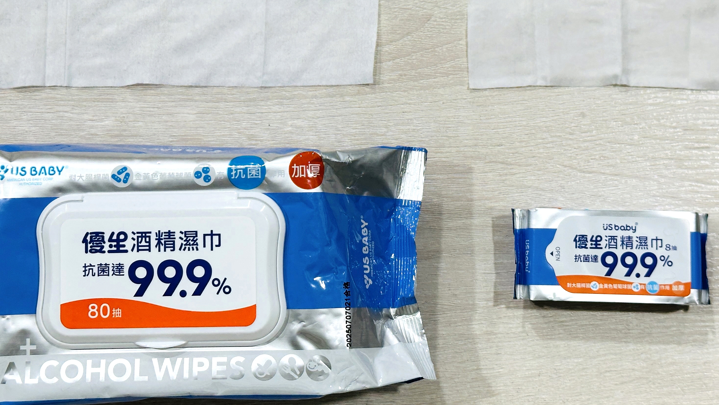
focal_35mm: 72
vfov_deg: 16.7
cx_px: 361
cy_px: 91
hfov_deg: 29.4
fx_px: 1373
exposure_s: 1/60
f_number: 1.78
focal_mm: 6.86
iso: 50
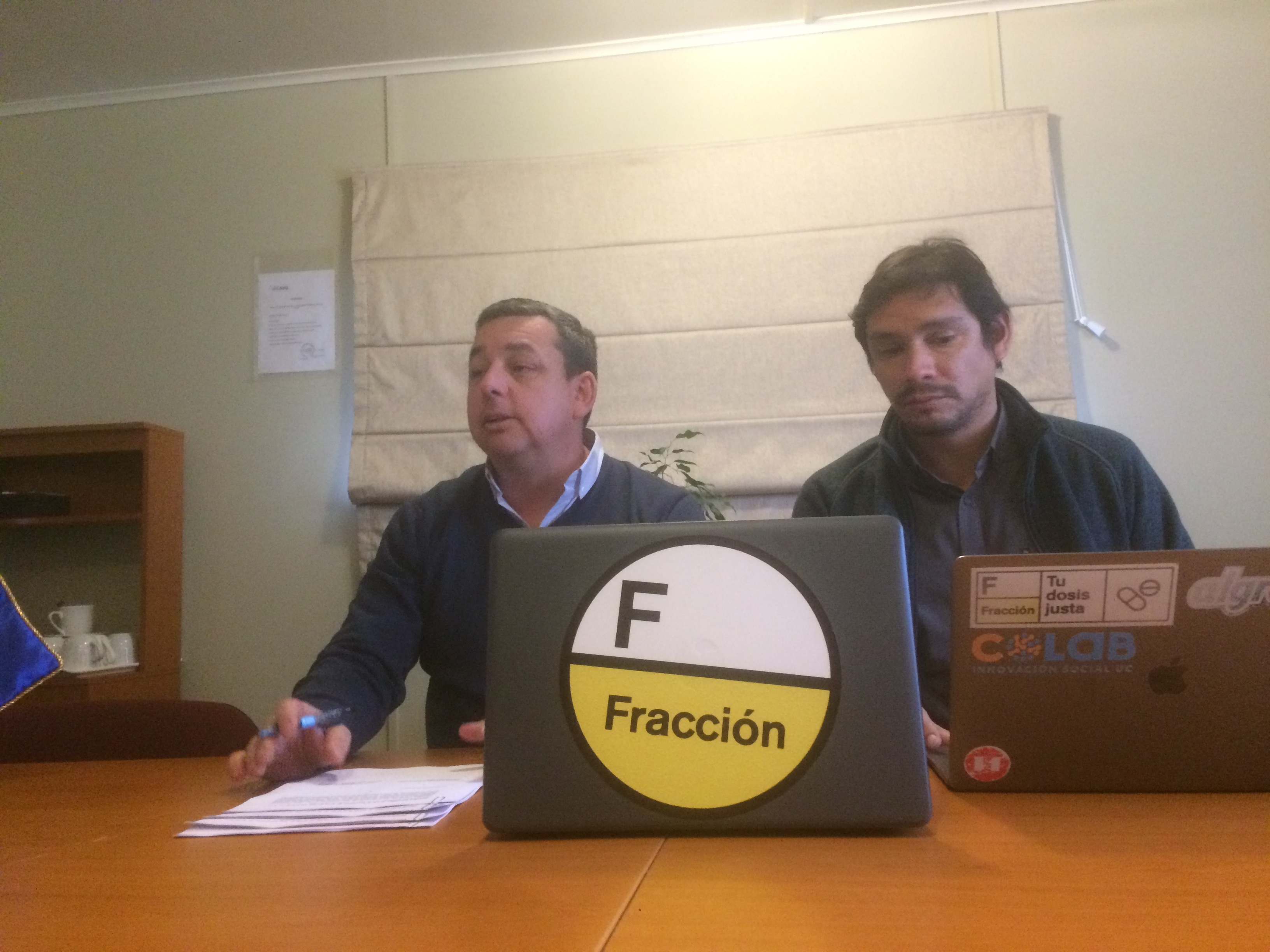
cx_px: 635
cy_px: 476
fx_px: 1064
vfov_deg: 48.2
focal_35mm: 29
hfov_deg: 61.7
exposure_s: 1/25
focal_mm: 4.15
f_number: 2.2
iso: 320
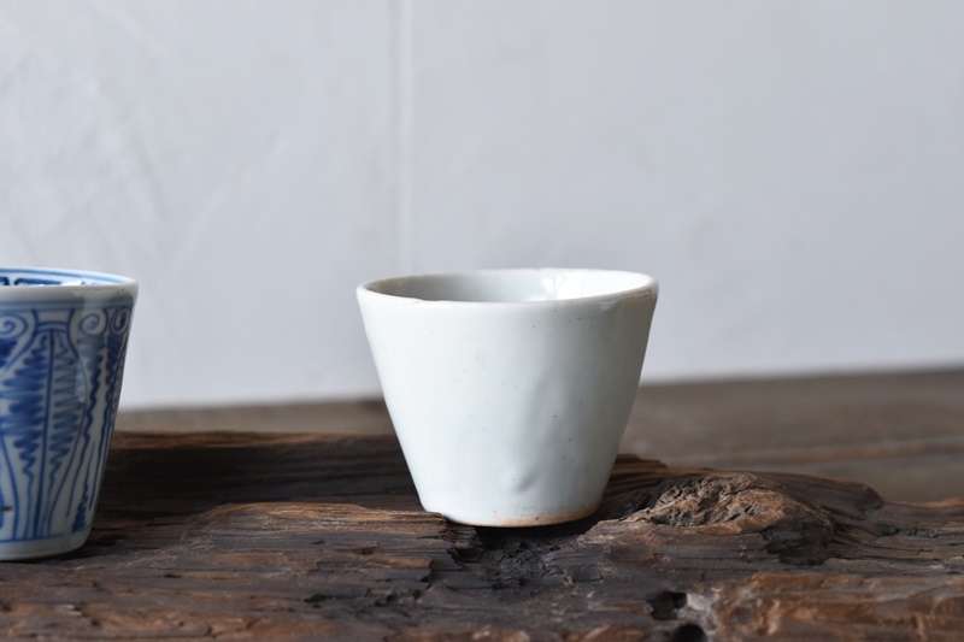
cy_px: 321
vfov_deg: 16.5
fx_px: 2209
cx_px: 482
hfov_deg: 24.6
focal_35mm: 82
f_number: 5.6
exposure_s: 1/4
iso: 400
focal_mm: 55
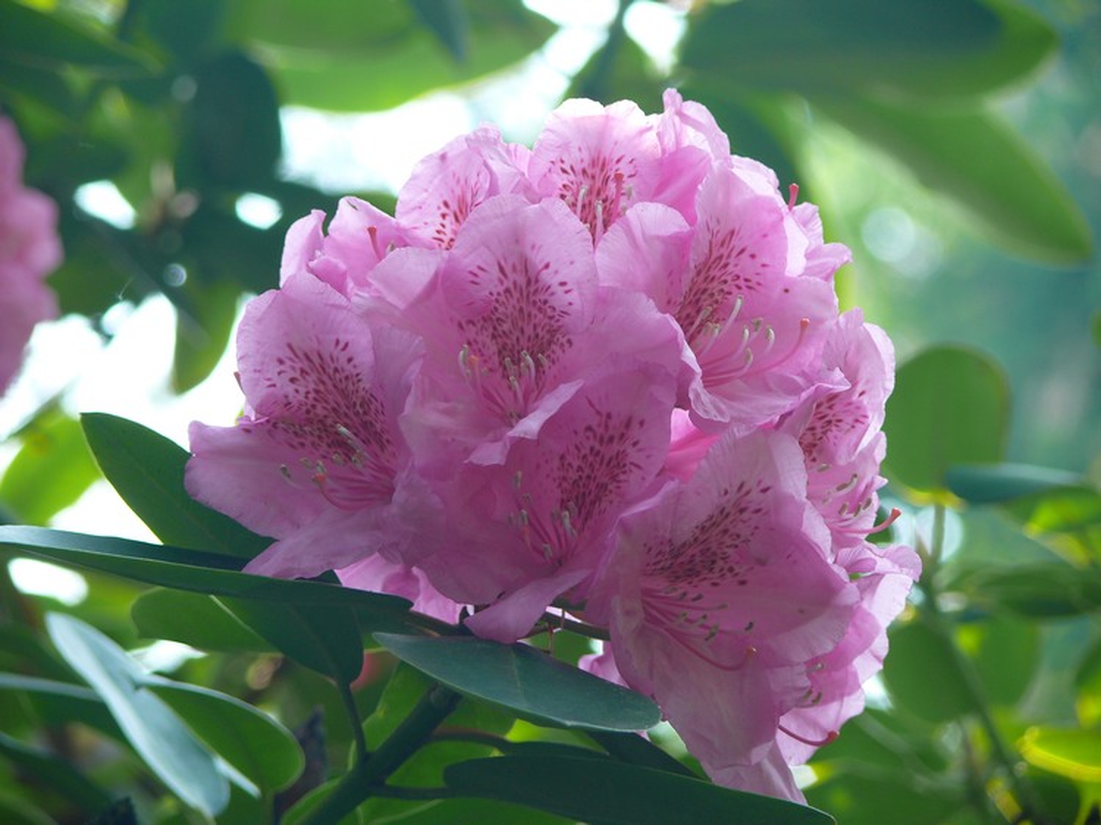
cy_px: 412
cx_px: 550
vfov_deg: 6.9
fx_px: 6836
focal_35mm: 215
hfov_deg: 9.2
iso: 100
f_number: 3.6
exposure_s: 1/60
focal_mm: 45.5
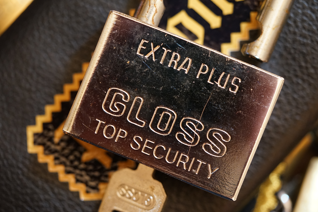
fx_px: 804
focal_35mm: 91
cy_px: 106
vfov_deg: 15.0
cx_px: 158
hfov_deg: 22.4
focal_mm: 90
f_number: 2.8
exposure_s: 1/100
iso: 4000
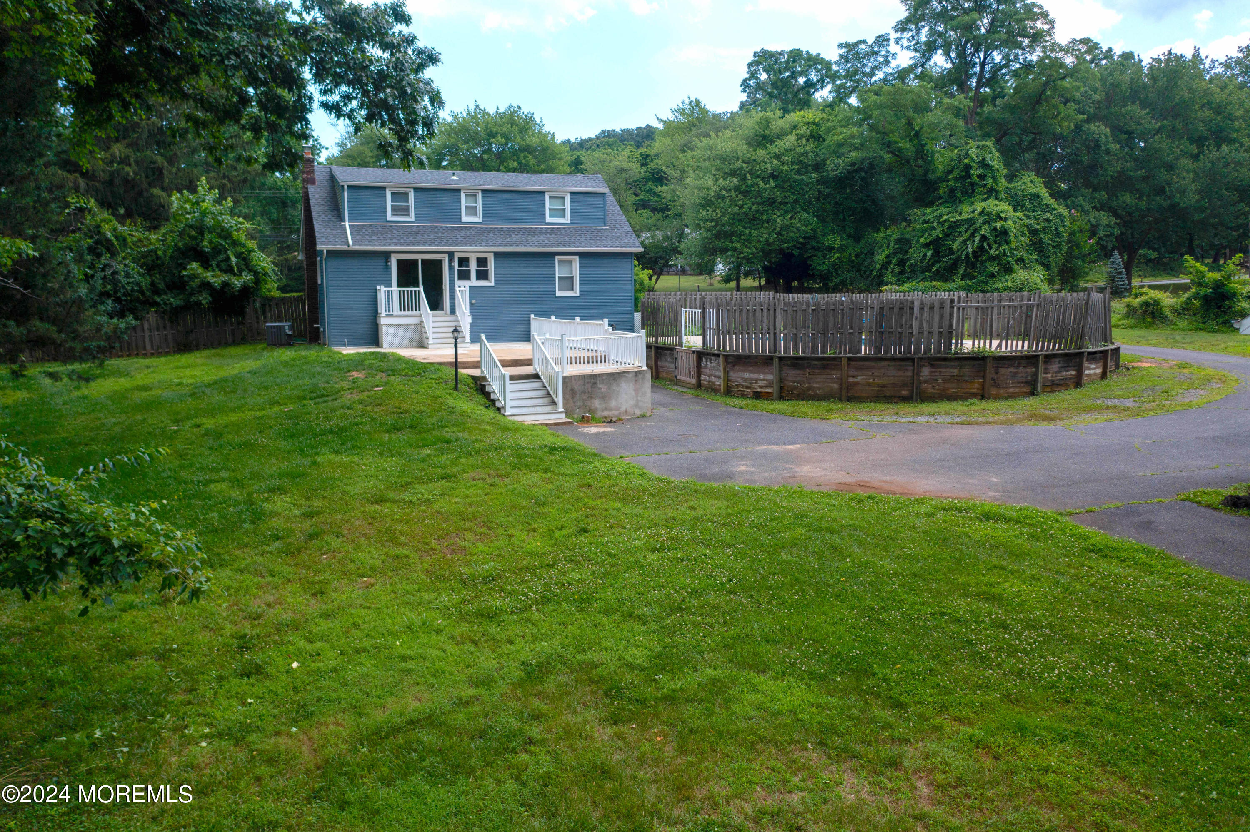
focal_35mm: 28
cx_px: 625
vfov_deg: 46.4
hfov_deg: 65.5
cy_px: 416
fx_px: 972
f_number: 3.2
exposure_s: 1/1000
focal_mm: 10.26
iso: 100
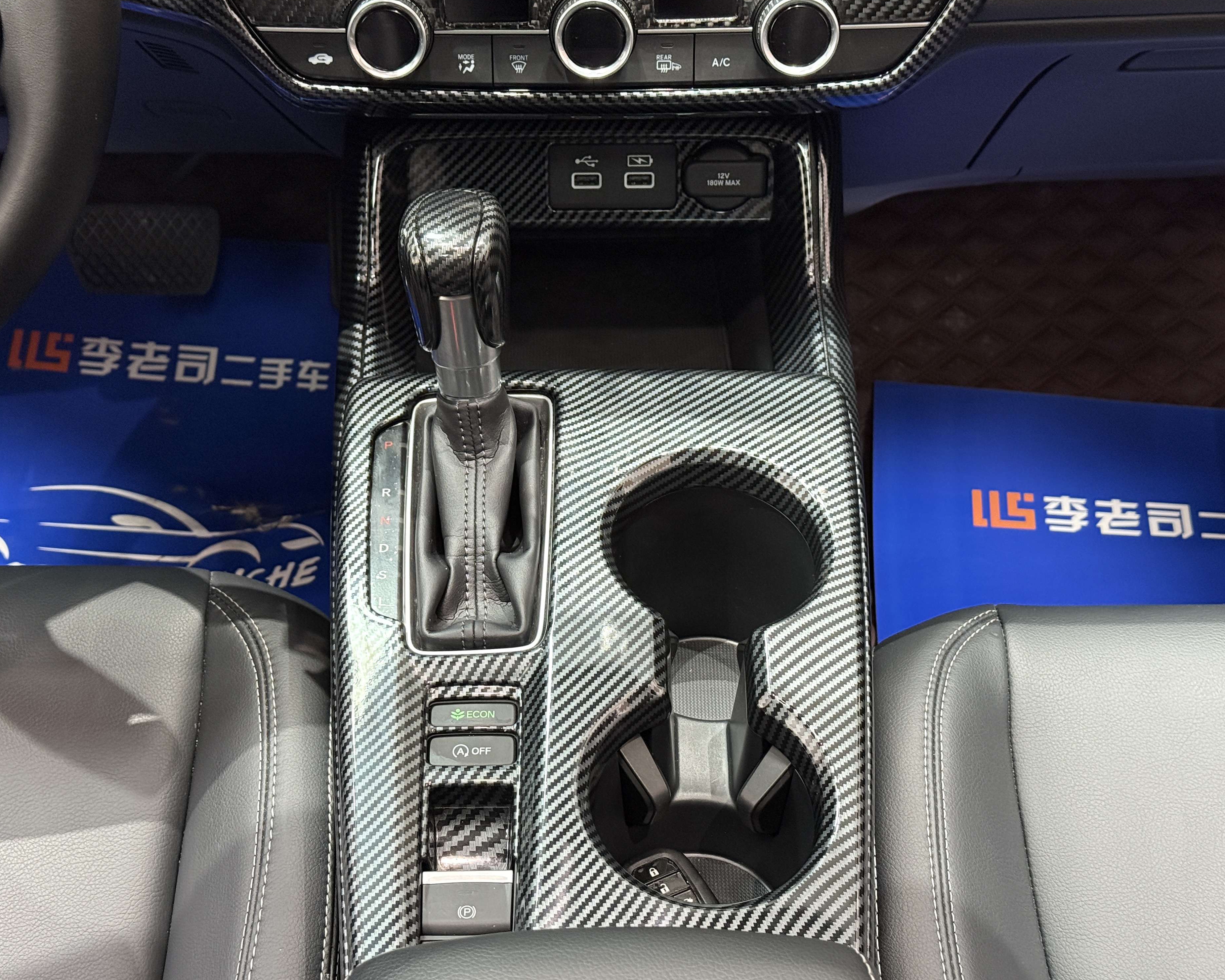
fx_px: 1849
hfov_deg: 36.7
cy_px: 490
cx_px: 595
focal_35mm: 51
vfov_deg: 29.7
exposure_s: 1/25
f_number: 1.78
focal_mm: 6.76
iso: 500
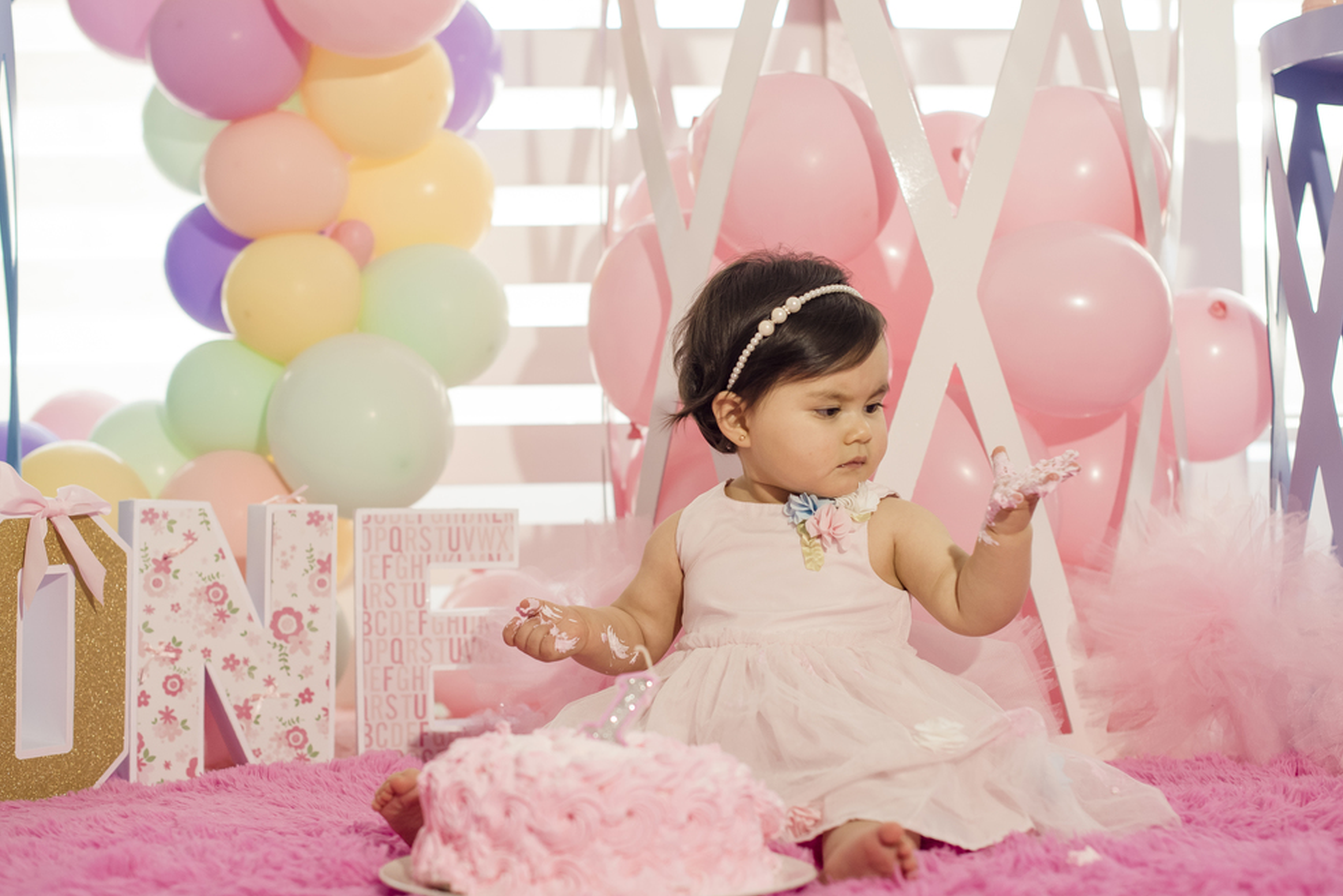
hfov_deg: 32.9
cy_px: 422
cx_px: 702
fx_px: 2277
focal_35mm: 61
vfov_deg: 22.3
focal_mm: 50
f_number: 2.8
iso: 800
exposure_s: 1/200
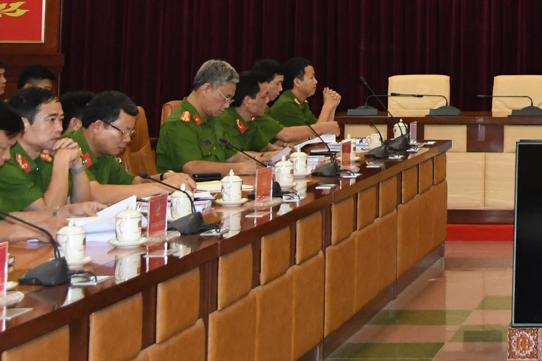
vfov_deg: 11.0
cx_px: 710
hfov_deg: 15.9
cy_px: -98
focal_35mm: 122
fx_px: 1836
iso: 2500
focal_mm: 28
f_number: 5.6
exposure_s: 1/200
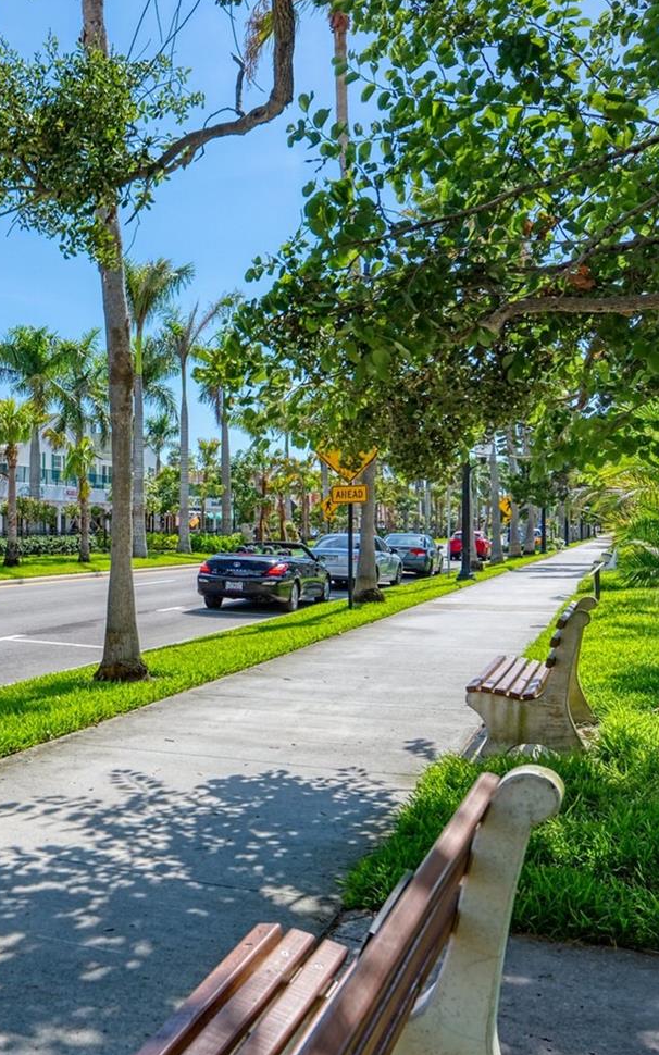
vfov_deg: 52.8
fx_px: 1064
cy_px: 525
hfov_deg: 31.6
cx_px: -10
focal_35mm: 37
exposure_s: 1/250
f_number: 7.1
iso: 250
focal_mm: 22
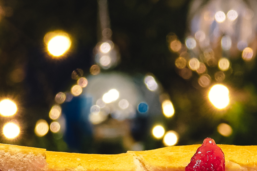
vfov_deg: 6.6
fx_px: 1471
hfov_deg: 10.0
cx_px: 135
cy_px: 186
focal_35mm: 206
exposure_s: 1/25
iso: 400
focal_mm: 18.92
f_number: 3.2
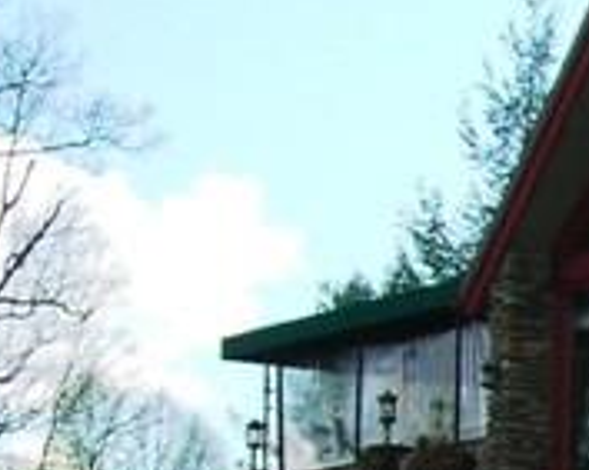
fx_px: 4629
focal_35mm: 266
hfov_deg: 7.0
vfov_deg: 5.7
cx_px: 1281
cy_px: 787
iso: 50
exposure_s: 1/390
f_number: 3.4
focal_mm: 7.8
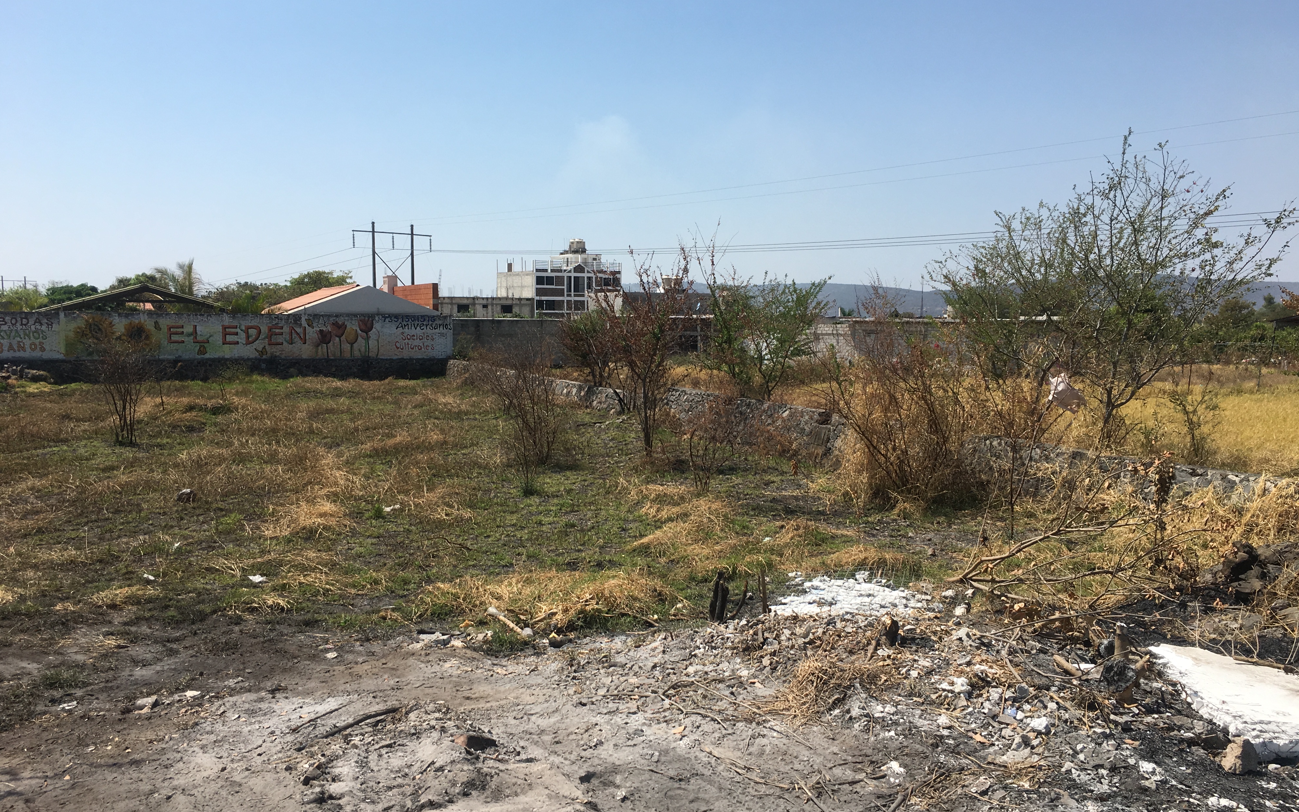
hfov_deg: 61.2
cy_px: 434
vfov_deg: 40.6
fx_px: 1097
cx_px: 647
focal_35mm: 31
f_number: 2.2
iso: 25
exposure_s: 1/1972
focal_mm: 4.15
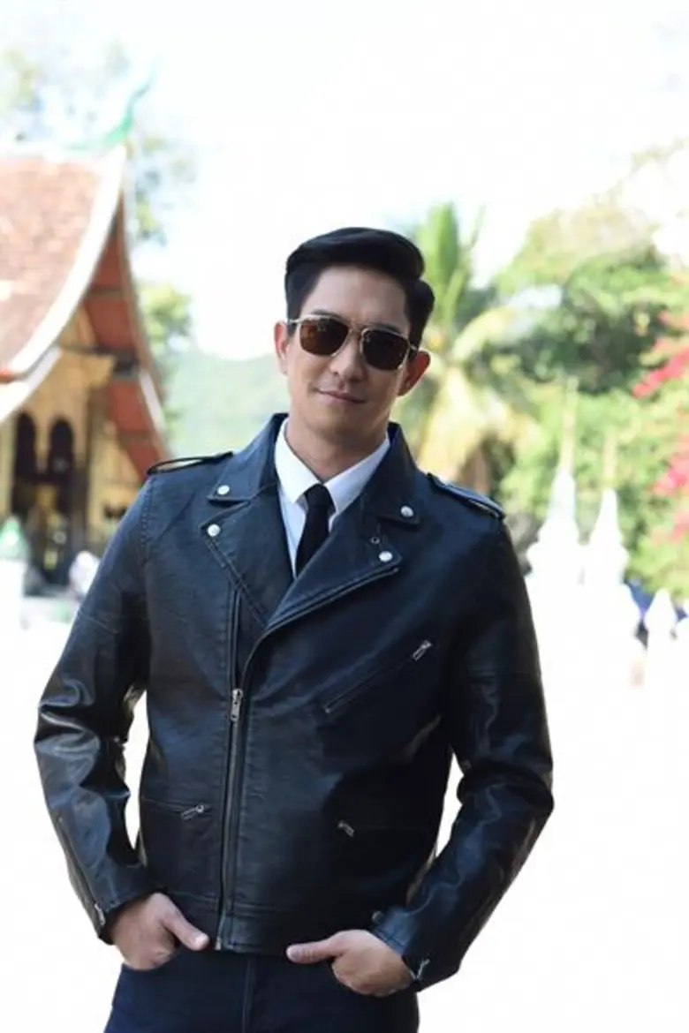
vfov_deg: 23.9
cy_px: 516
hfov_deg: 16.1
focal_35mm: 85
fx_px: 2440
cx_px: 344
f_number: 5
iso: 200
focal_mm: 85
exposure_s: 1/200
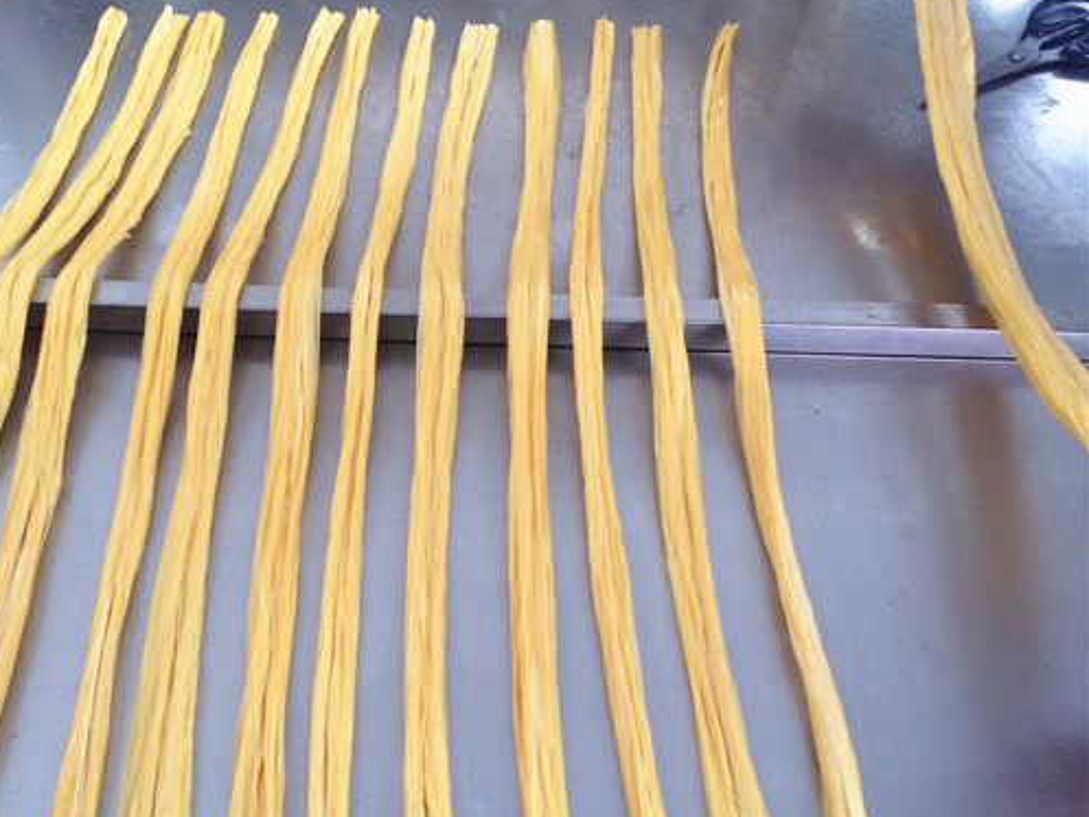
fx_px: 1101
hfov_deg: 52.2
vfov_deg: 40.6
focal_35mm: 35
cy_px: 477
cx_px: 434
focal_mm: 4.15
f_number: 2.2
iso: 160
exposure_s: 1/30
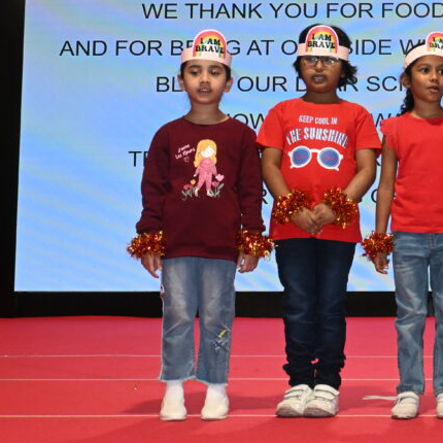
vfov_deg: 20.3
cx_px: 521
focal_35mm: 85
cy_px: 131
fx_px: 1231
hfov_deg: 19.3
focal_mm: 28
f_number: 10
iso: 2500
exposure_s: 1/60
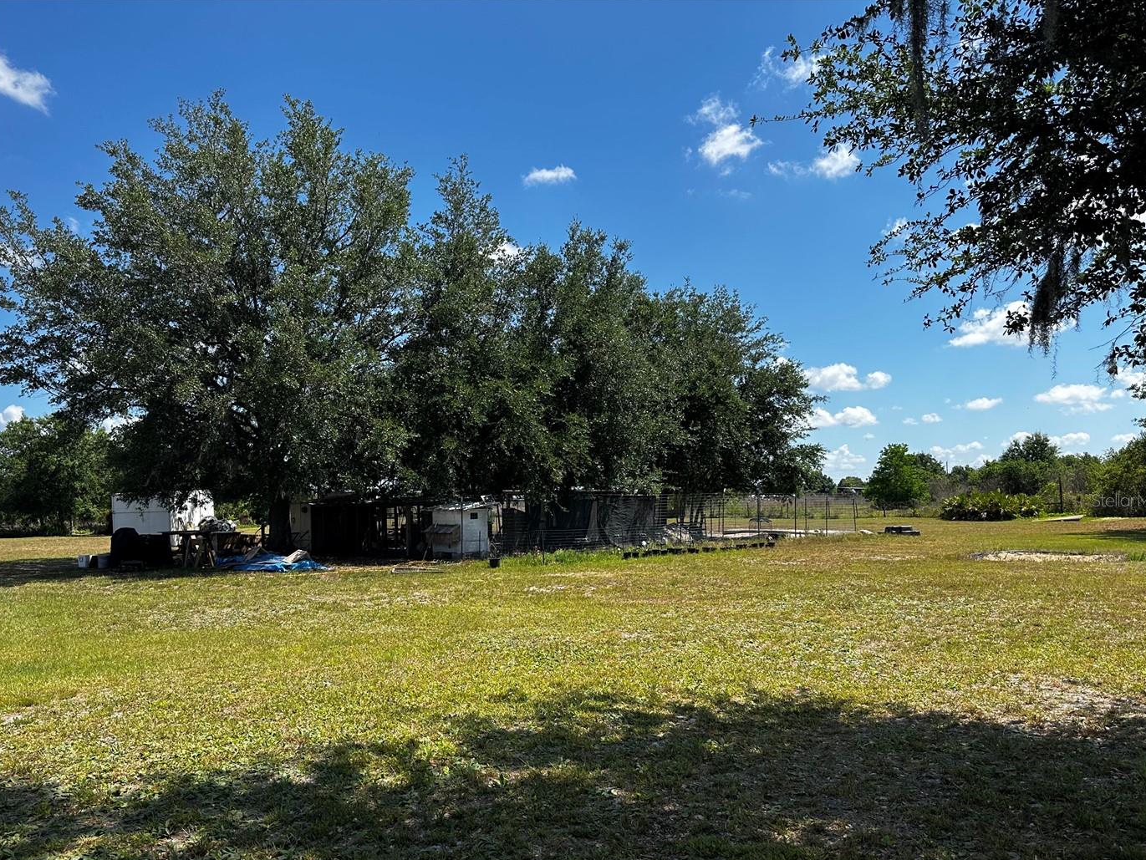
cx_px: 502
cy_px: 500
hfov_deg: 63.2
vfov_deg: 49.6
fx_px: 927
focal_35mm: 28
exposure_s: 1/3247
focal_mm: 6.86
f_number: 1.78
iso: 80
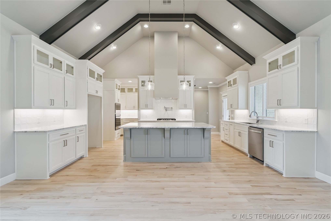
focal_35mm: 16
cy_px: 110
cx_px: 166
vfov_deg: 73.7
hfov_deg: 96.7
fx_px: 147
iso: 200
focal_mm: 16
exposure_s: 1/40
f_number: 5.6
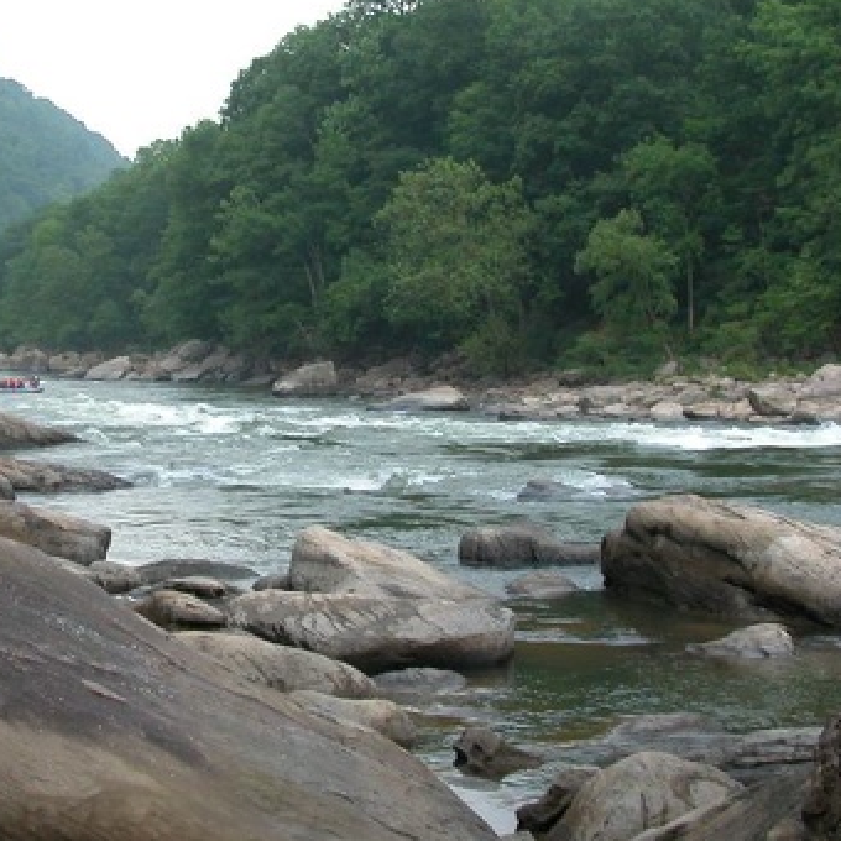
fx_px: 1924
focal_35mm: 70
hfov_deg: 24.5
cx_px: 280
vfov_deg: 24.6
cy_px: 361
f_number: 4.5
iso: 100
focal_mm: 8.9
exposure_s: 1/250
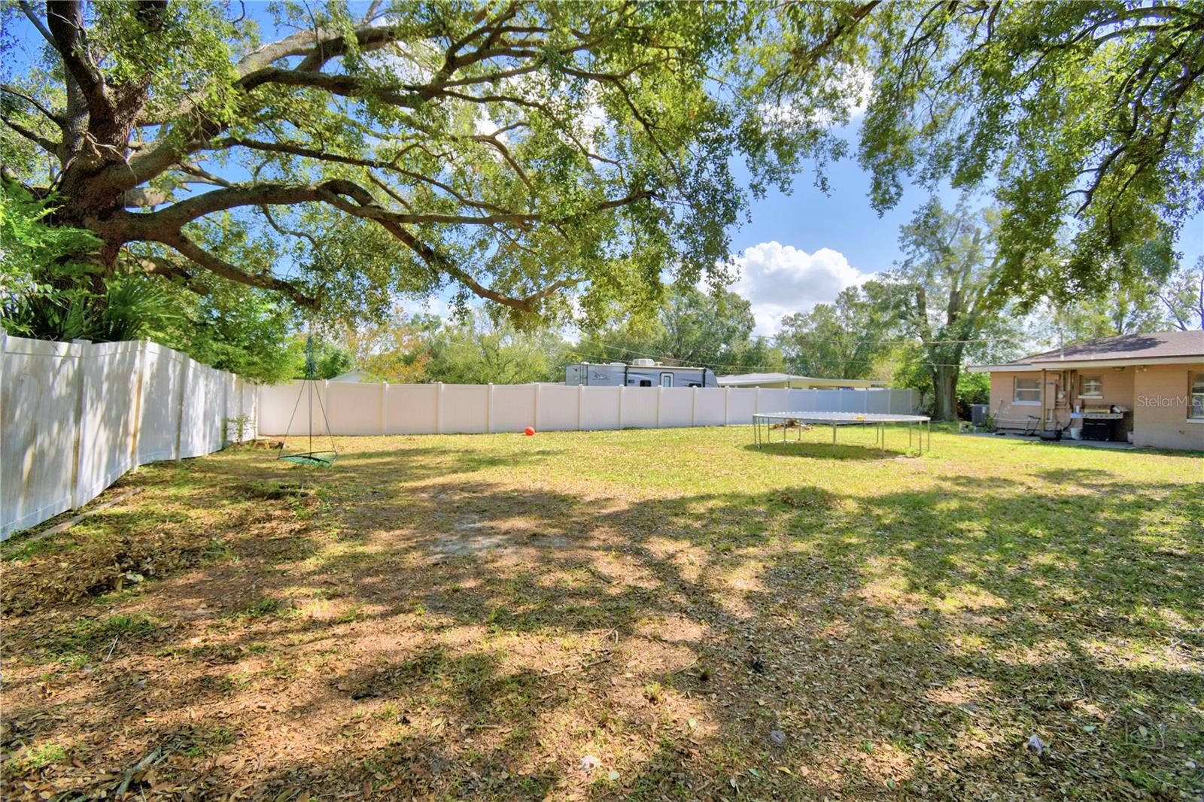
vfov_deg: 77.3
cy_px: 401
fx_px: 502
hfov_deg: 100.4
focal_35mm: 15
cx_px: 602
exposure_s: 1/800
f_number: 4.5
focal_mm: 10
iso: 100
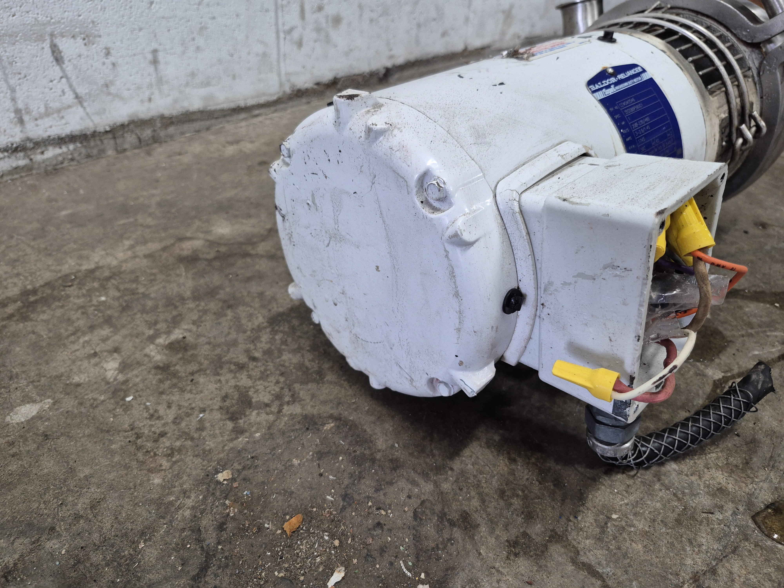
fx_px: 521
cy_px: 294
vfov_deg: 58.9
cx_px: 392
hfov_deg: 73.9
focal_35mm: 23
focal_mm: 5.4
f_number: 1.8
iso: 320
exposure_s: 1/120
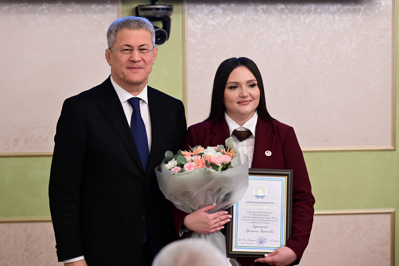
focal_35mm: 120
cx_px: 200
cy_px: 133
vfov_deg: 11.4
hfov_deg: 17.1
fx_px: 1330
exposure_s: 1/160
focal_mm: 120
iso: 1600
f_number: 4
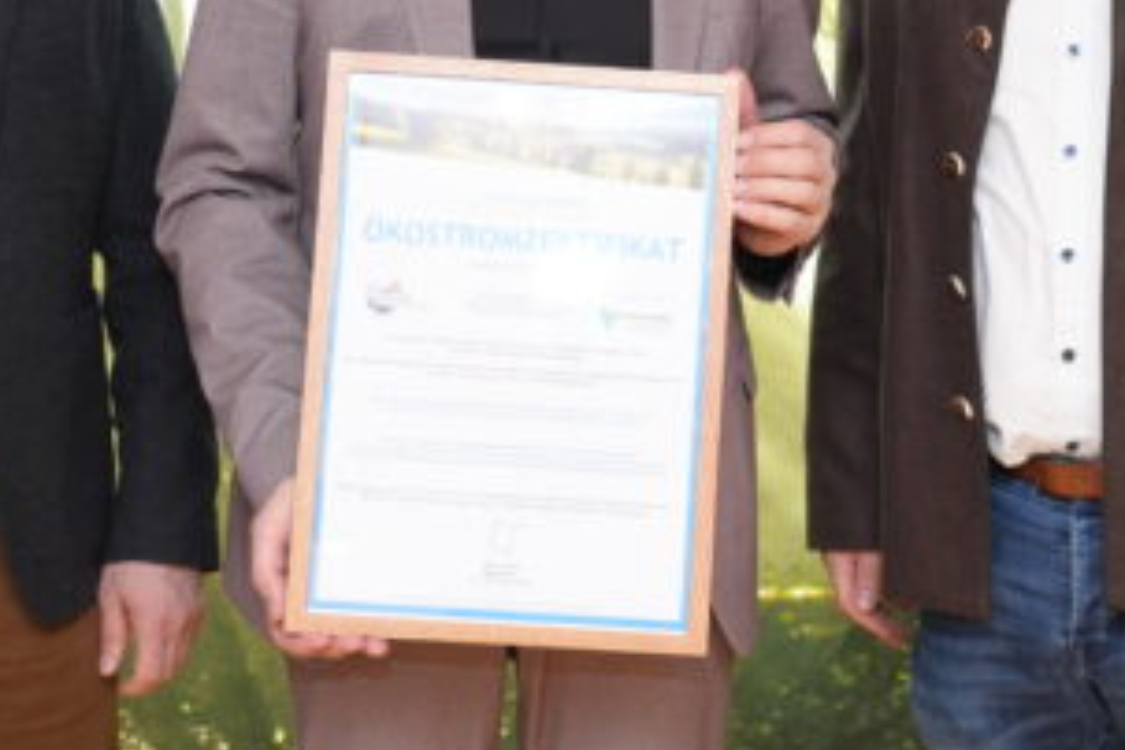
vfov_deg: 16.6
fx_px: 2531
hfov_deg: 25.0
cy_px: 85
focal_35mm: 81
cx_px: 694
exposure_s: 1/160
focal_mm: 32
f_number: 4
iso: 1250
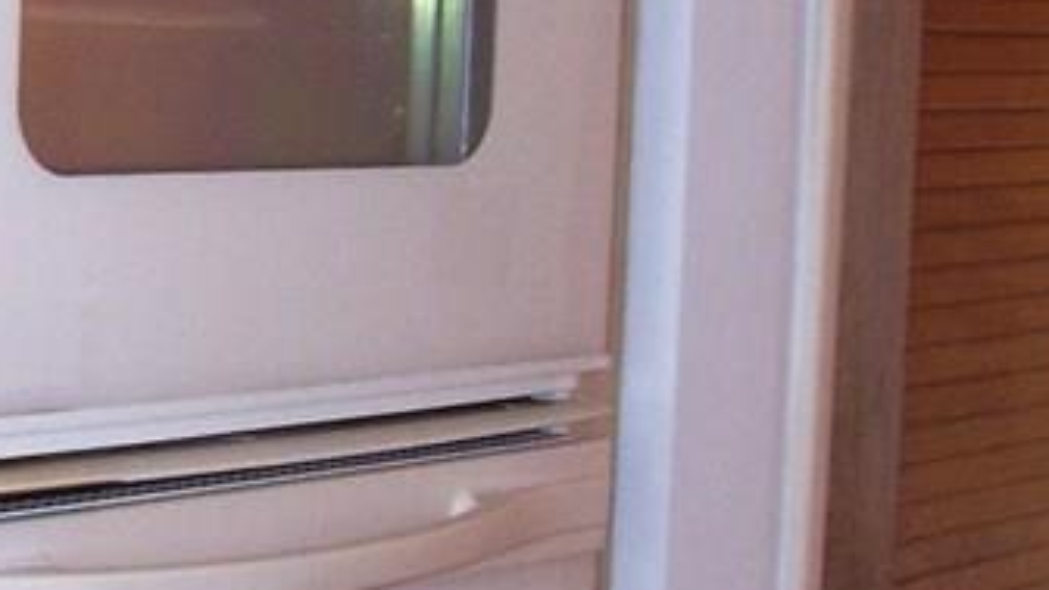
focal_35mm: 113
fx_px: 3143
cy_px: 237
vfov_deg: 10.7
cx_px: -119
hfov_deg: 18.2
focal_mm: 5.6
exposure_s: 1/60
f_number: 2.7
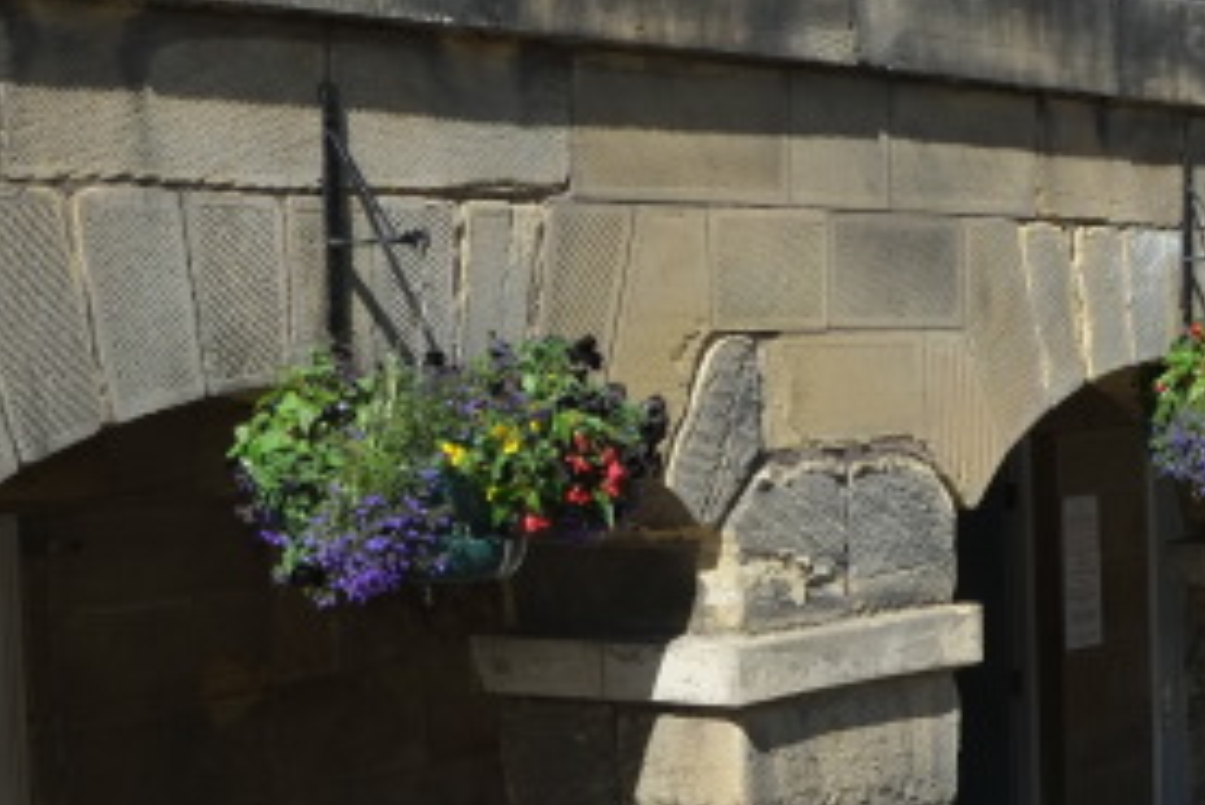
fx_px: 3382
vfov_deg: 13.5
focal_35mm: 101
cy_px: 577
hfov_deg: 20.0
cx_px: 922
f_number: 9
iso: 400
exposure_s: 1/420
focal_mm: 23
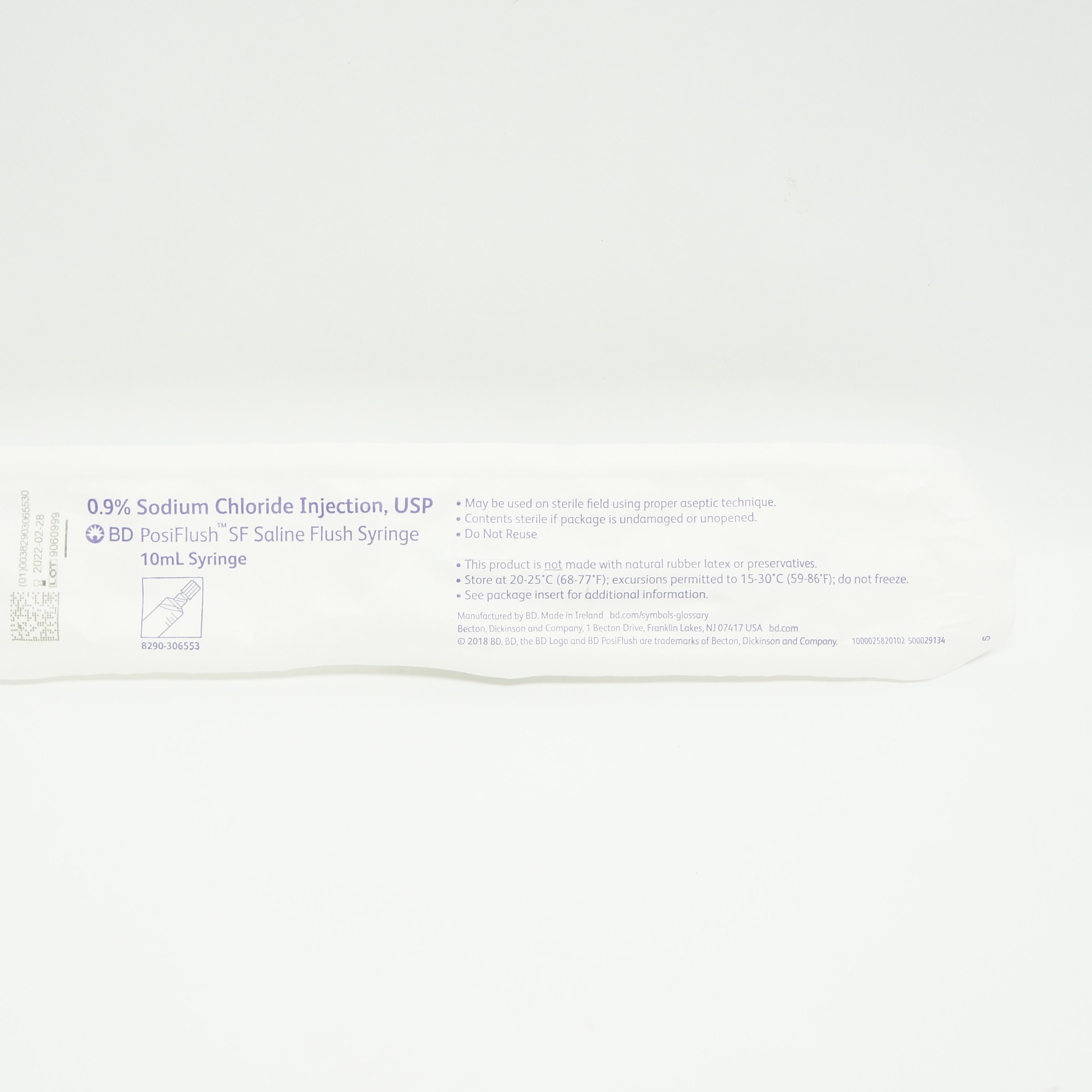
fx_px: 1879
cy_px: 550
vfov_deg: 32.4
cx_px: 446
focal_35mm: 53
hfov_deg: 32.3
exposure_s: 1/50
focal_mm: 27
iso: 400
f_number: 6.3
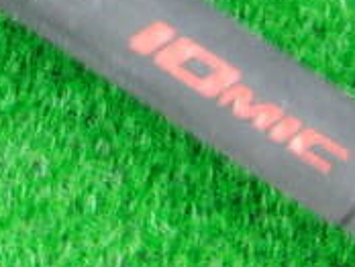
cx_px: -143
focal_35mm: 136
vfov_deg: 10.5
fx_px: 1397
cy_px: -161
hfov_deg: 13.8
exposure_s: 1/15
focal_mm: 6.42
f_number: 3.6
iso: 400
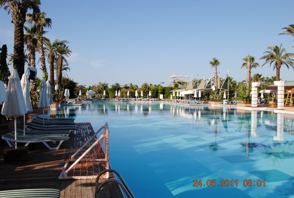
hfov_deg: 53.0
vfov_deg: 37.0
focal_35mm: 36
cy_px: 99
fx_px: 295
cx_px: 147
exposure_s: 1/250
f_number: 7.1
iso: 100
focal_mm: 24
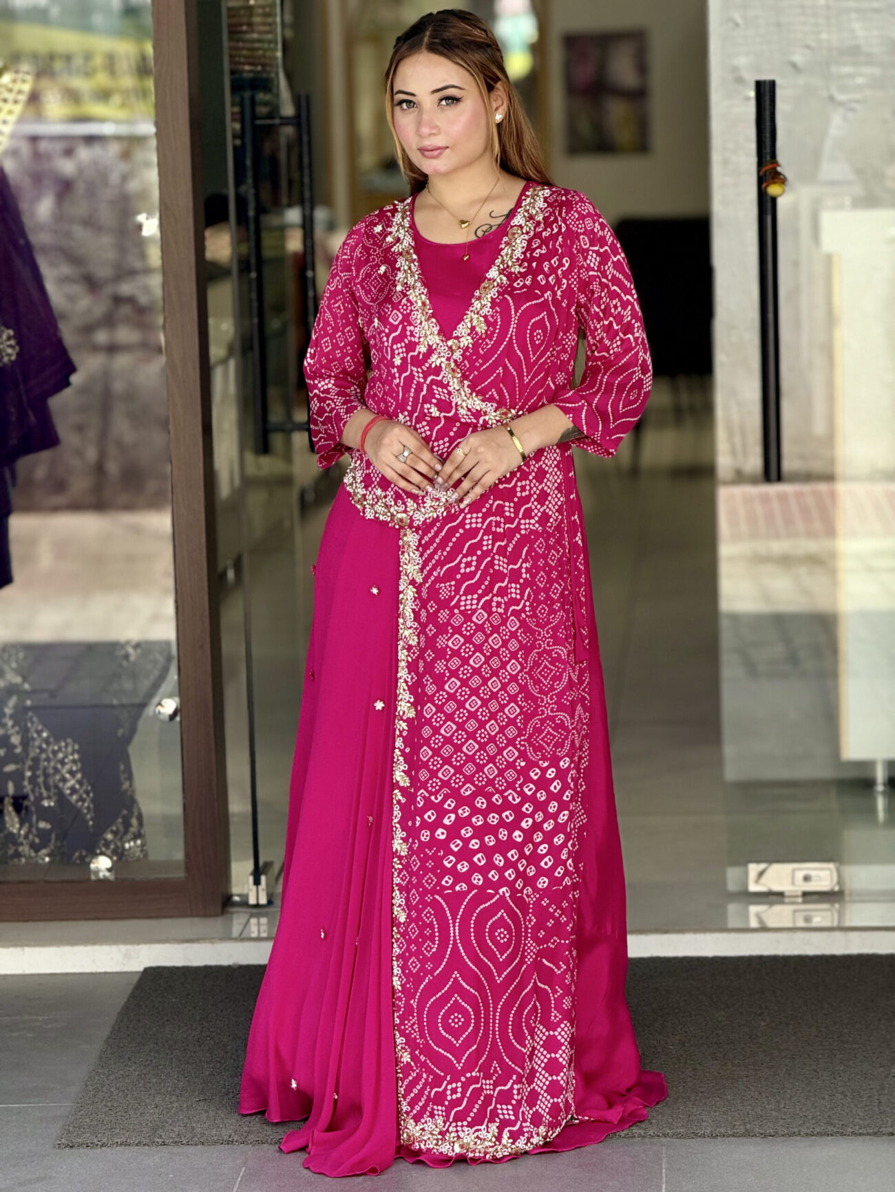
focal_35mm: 120
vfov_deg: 16.4
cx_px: 448
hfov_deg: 12.3
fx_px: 4136
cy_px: 596
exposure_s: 1/107
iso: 64
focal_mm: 15.66
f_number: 2.8
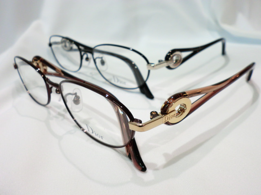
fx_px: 241
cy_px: 98
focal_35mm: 32
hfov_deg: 56.8
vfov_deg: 44.2
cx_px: 130
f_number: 3.5
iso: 125
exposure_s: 1/60
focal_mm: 5.8
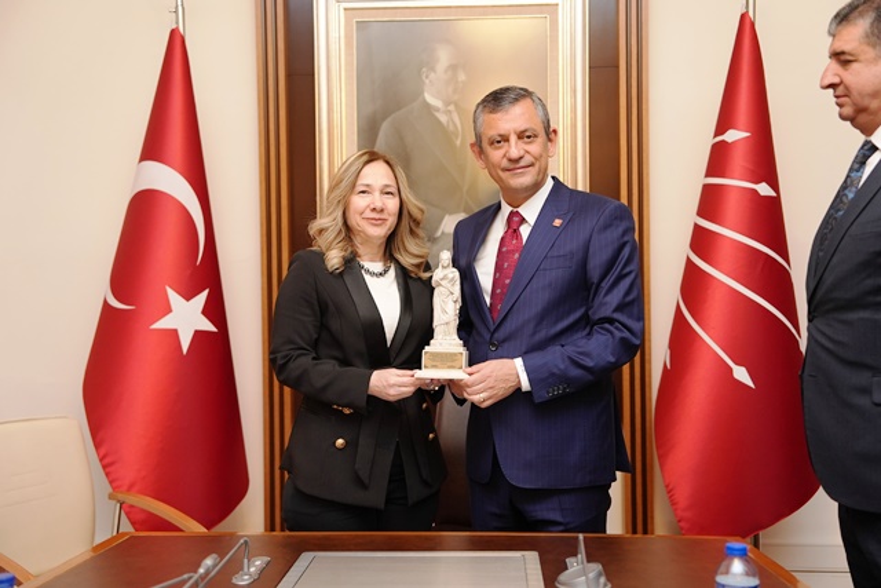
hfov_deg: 46.4
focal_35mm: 42
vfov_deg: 31.9
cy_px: 294
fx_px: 1028
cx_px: 440
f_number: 2.8
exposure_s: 1/100
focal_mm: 42
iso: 1250
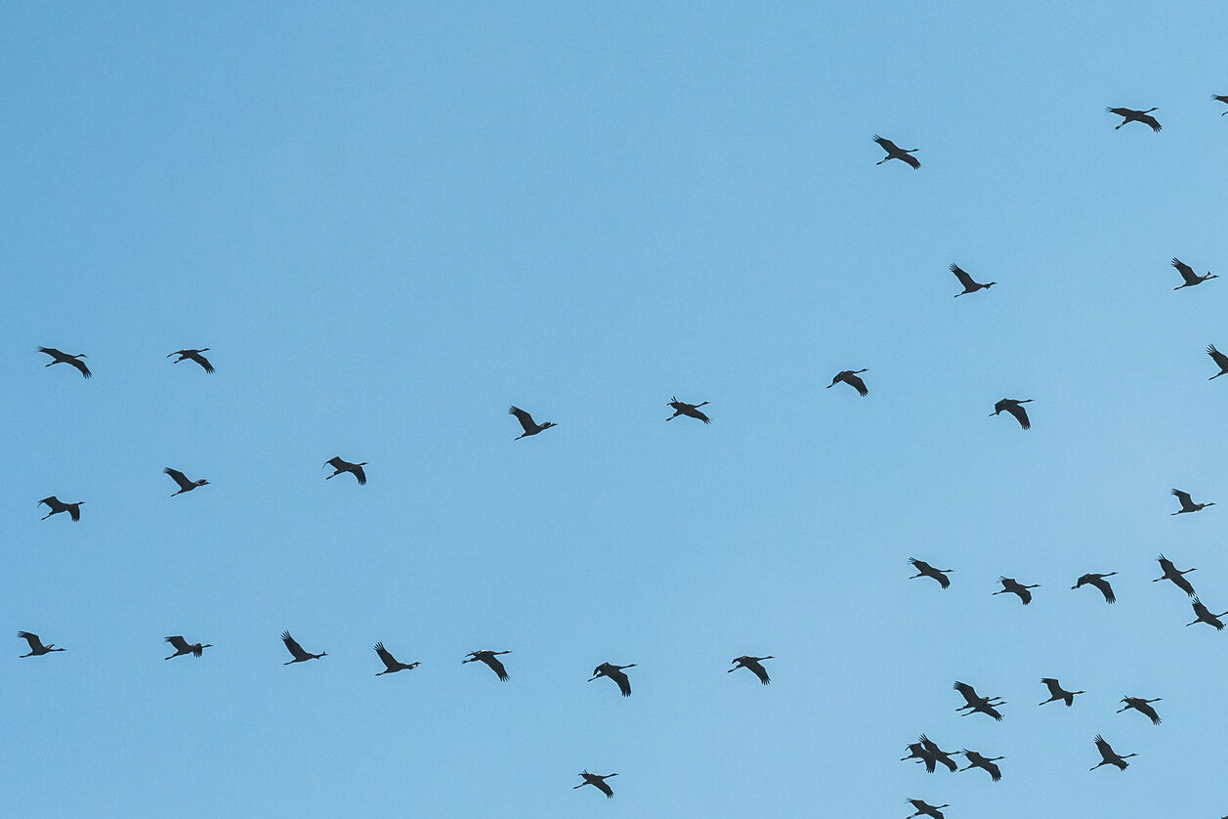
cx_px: 1125
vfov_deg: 2.4
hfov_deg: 3.6
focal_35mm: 573
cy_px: 423
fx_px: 19544
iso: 200
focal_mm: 200
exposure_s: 1/4000
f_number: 6.3
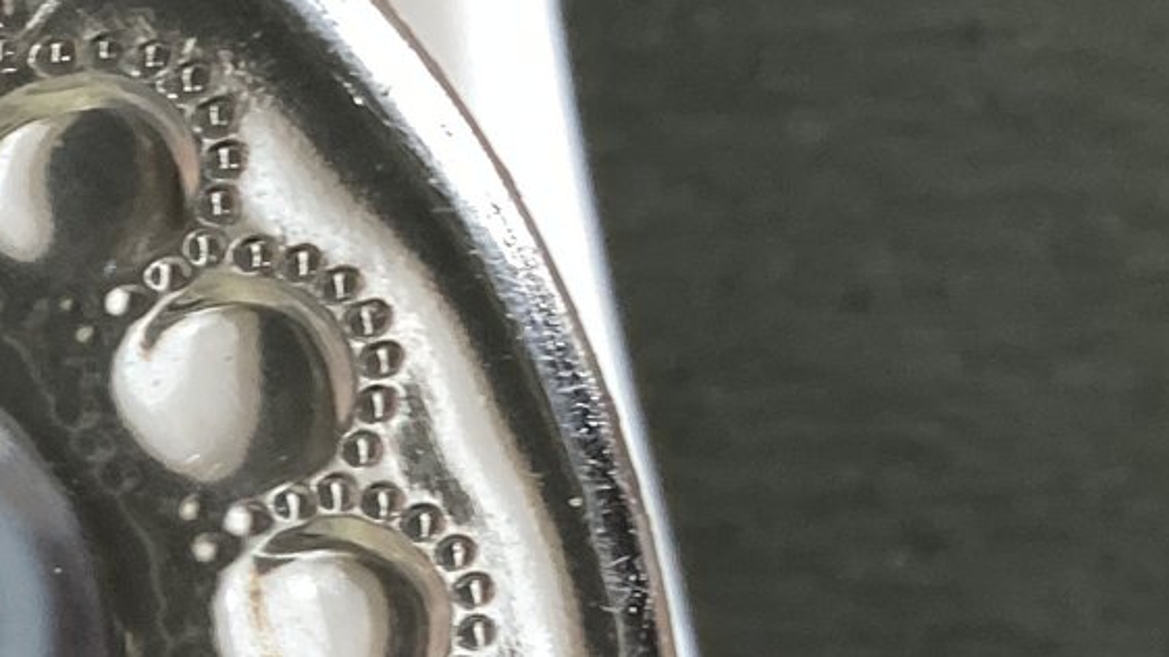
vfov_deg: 12.4
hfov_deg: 21.4
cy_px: 1076
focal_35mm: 91
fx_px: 2820
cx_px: -307
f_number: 2.4
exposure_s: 1/60
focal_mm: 3.3
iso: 100
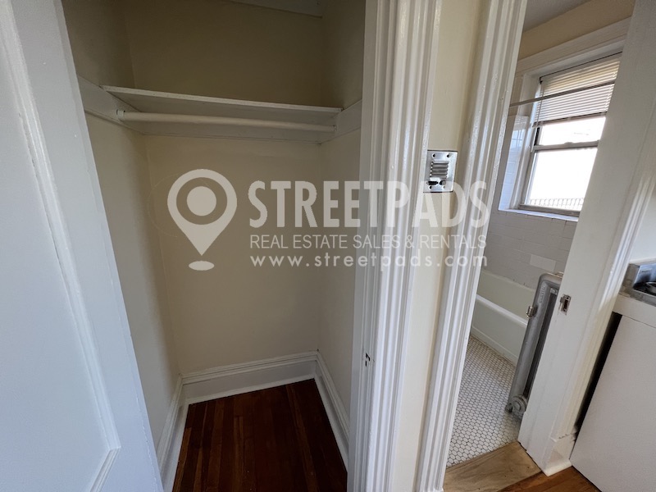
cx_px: 328
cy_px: 246
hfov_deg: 106.2
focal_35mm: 13
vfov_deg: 89.9
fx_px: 246
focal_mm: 1.57
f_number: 1.8
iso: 125
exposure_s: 1/120
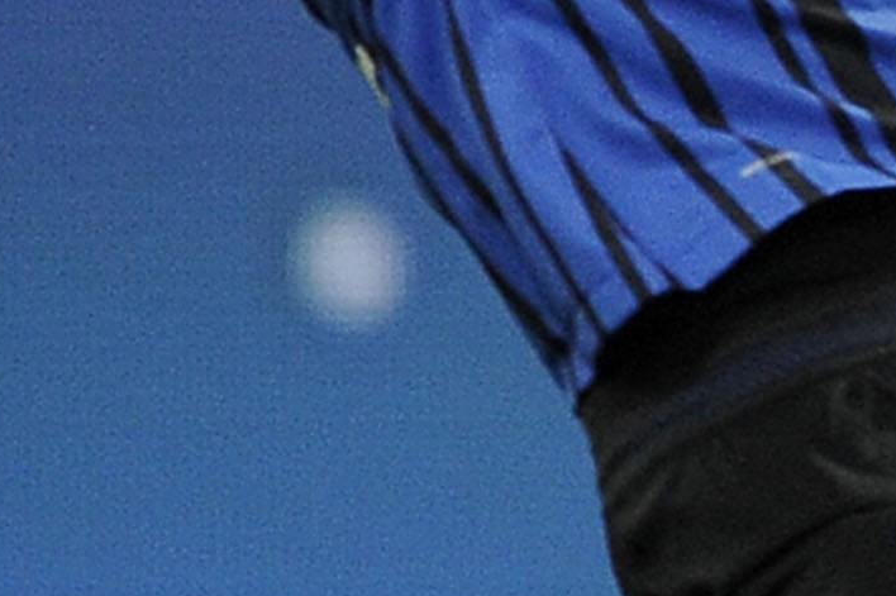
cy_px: -354
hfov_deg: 0.9
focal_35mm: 2406
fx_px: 59839
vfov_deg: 0.6
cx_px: 1725
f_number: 2.8
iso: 1600
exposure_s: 1/1000
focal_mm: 400
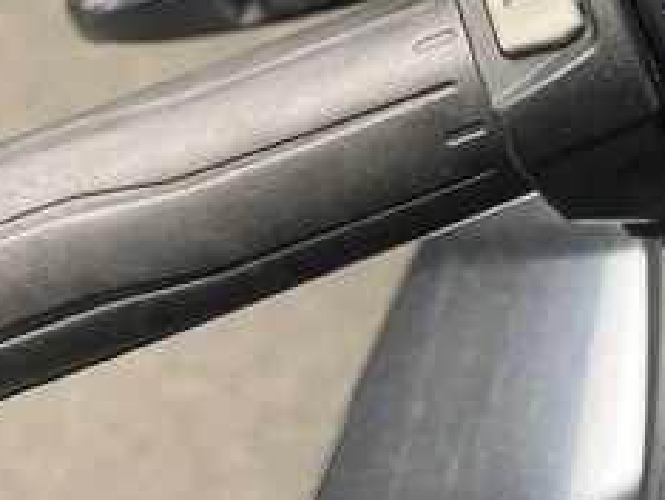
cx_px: 844
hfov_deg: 24.3
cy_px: -77
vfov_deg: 19.7
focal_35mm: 71
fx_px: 1365
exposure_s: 1/50
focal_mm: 5.1
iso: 400
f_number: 1.6
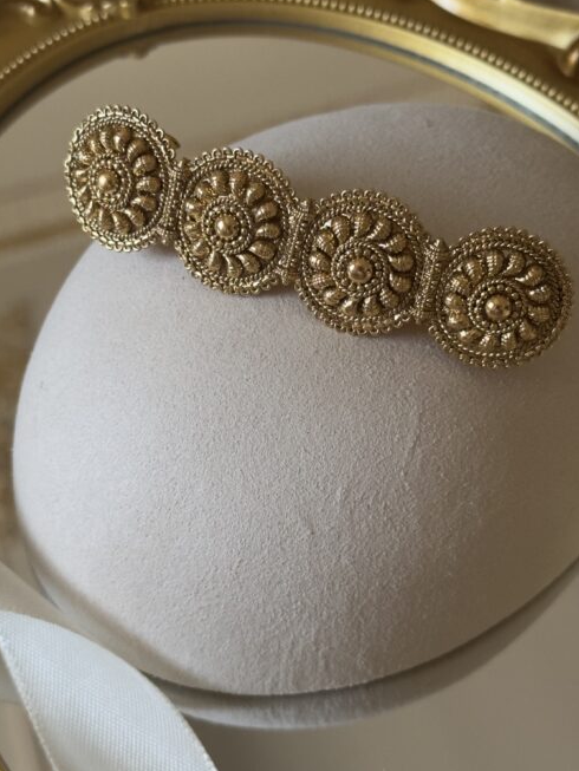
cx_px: 291
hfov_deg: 29.7
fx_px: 1092
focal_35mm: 49
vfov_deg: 38.9
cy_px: 383
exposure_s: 1/49
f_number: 1.78
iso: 250
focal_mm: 6.86
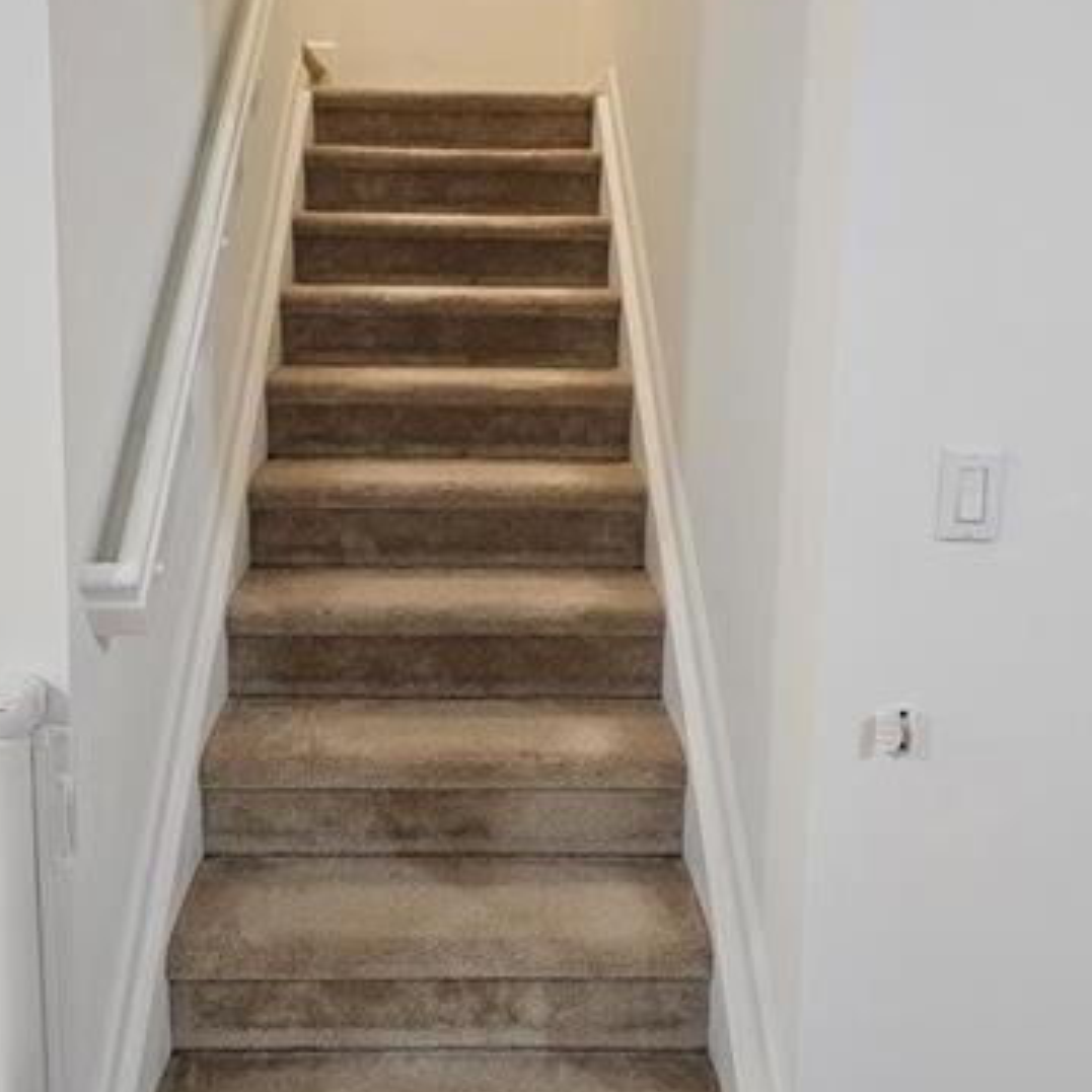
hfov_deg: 48.4
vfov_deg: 48.0
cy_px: 408
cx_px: 490
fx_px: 1213
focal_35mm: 34
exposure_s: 1/120
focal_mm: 6.3
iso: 800
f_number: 1.7
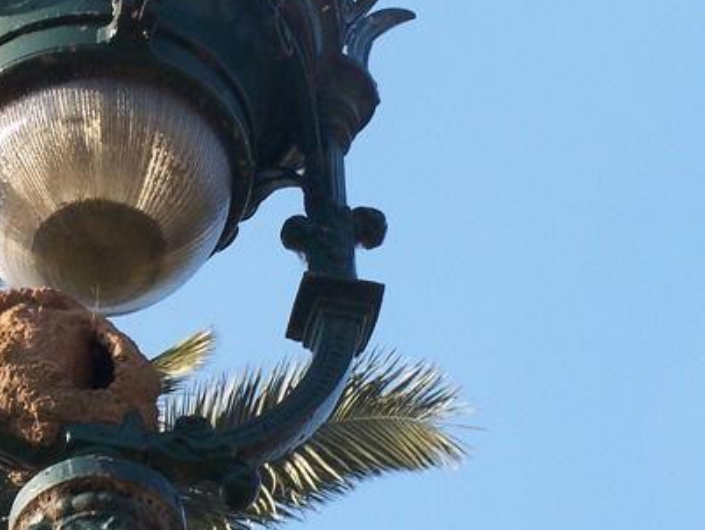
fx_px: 4585
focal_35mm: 225
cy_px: 147
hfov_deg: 8.8
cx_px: 108
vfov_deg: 6.6
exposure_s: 1/125
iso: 80
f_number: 6.3
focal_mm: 19.4
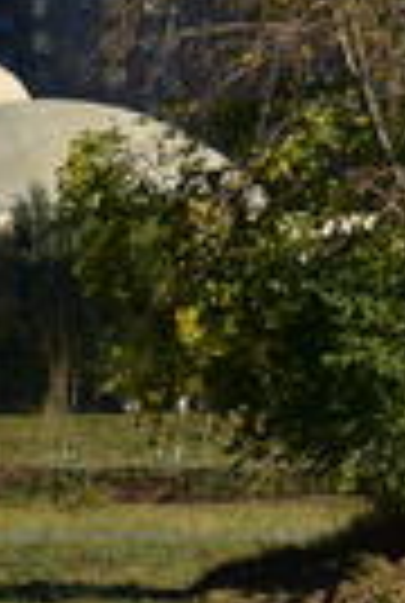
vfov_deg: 2.5
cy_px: 342
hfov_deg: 1.6
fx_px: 13870
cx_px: 1899
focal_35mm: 826
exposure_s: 1/400
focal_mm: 85
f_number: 9
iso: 200
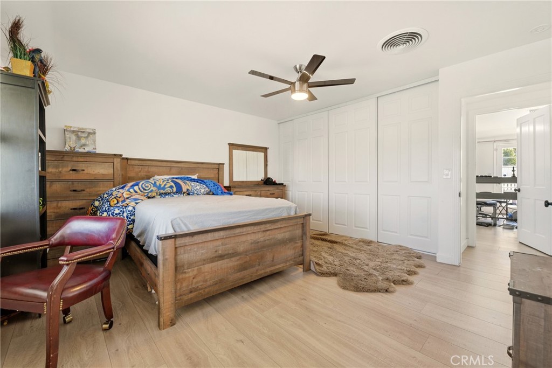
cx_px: 276
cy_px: 184
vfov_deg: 81.2
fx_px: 215
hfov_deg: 104.2
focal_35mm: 14
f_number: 6.3
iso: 320
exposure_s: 1/125
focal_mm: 14
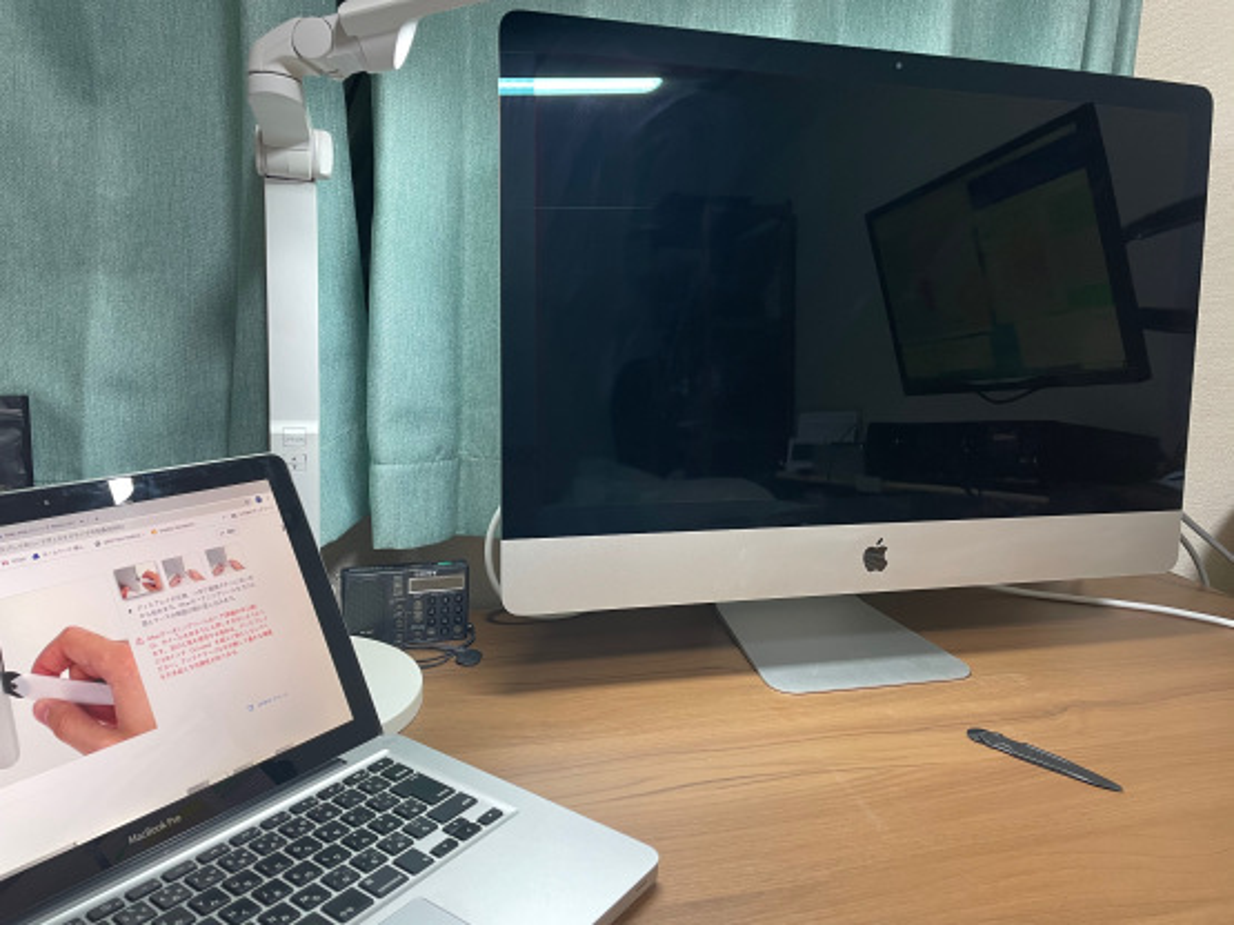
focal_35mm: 26
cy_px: 462
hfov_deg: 67.3
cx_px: 617
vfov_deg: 53.0
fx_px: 927
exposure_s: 1/56
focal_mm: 4.2
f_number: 1.6
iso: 250
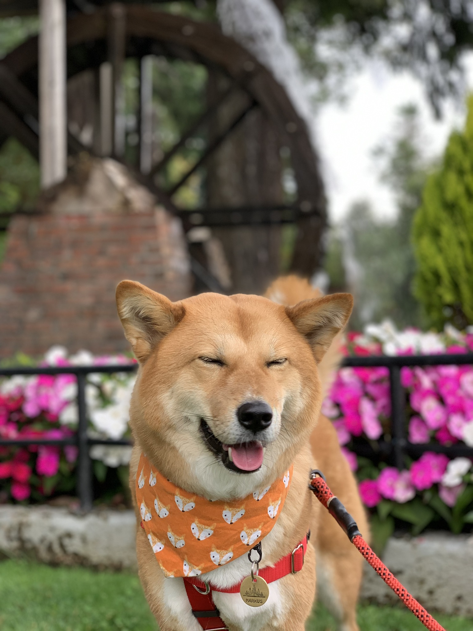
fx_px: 947
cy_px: 316
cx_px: 236
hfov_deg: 28.0
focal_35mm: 52
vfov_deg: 36.8
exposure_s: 1/122
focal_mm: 6
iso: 50
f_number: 2.4
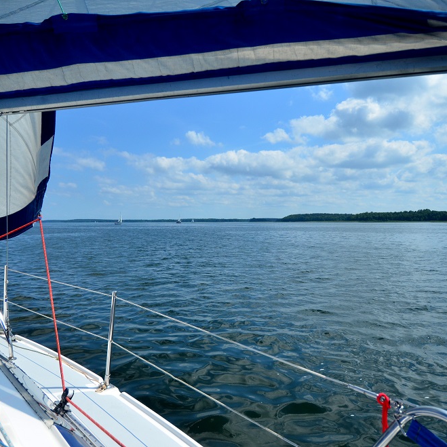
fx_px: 394
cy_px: 224
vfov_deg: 59.1
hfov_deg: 58.9
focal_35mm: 27
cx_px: 196
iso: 400
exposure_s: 1/6400
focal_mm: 14
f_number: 4
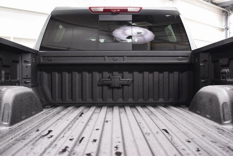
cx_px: 116
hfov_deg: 53.1
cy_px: 78
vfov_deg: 36.9
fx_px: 233
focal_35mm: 36
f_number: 3.2
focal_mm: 24
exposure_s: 1/60
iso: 1600
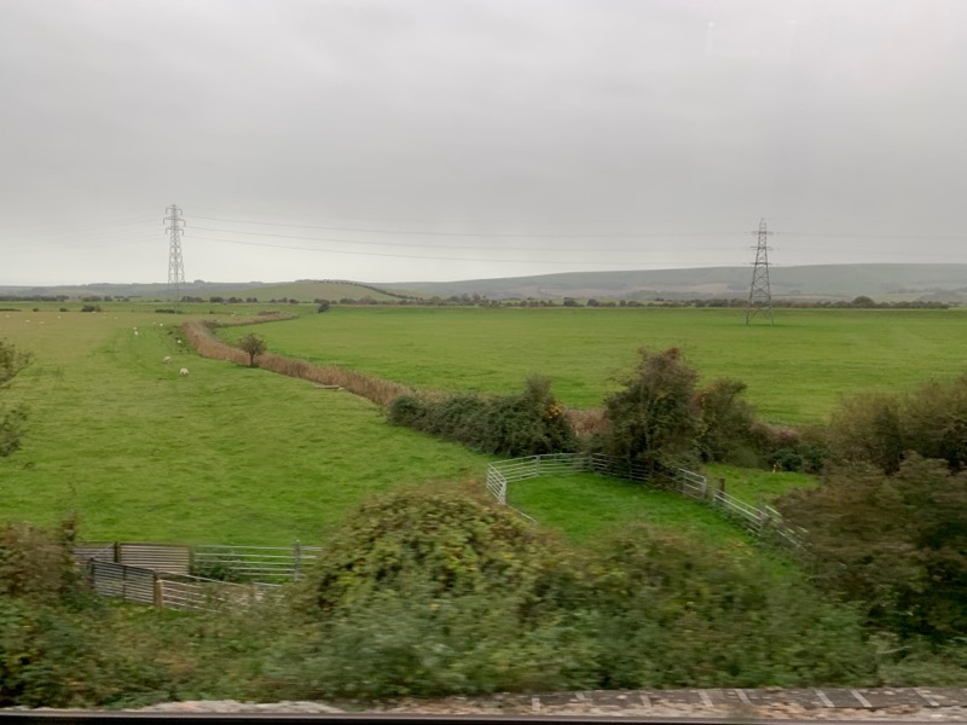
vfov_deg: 53.1
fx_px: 726
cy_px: 362
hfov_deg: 67.3
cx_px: 484
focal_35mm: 26
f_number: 1.8
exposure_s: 1/121
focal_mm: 4.25
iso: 50
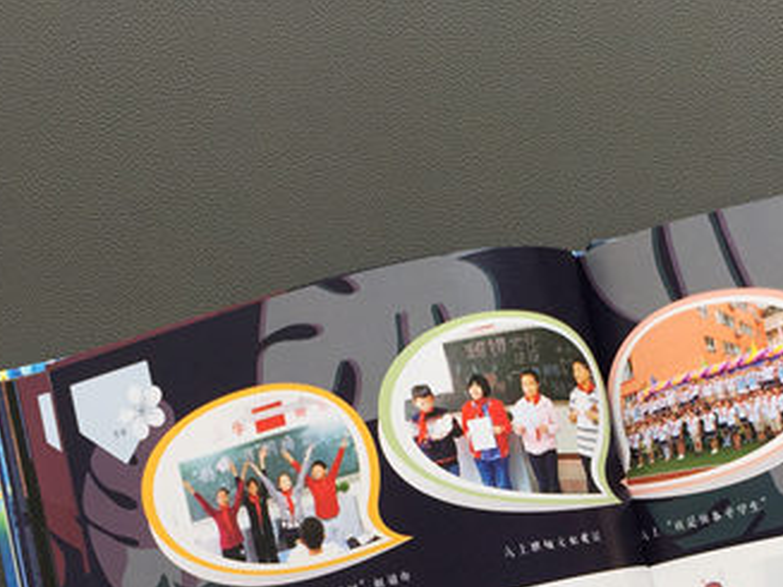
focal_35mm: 70
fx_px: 1583
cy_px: 630
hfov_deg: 27.4
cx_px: 584
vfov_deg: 20.1
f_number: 2.2
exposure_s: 1/100
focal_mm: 4.15
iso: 32
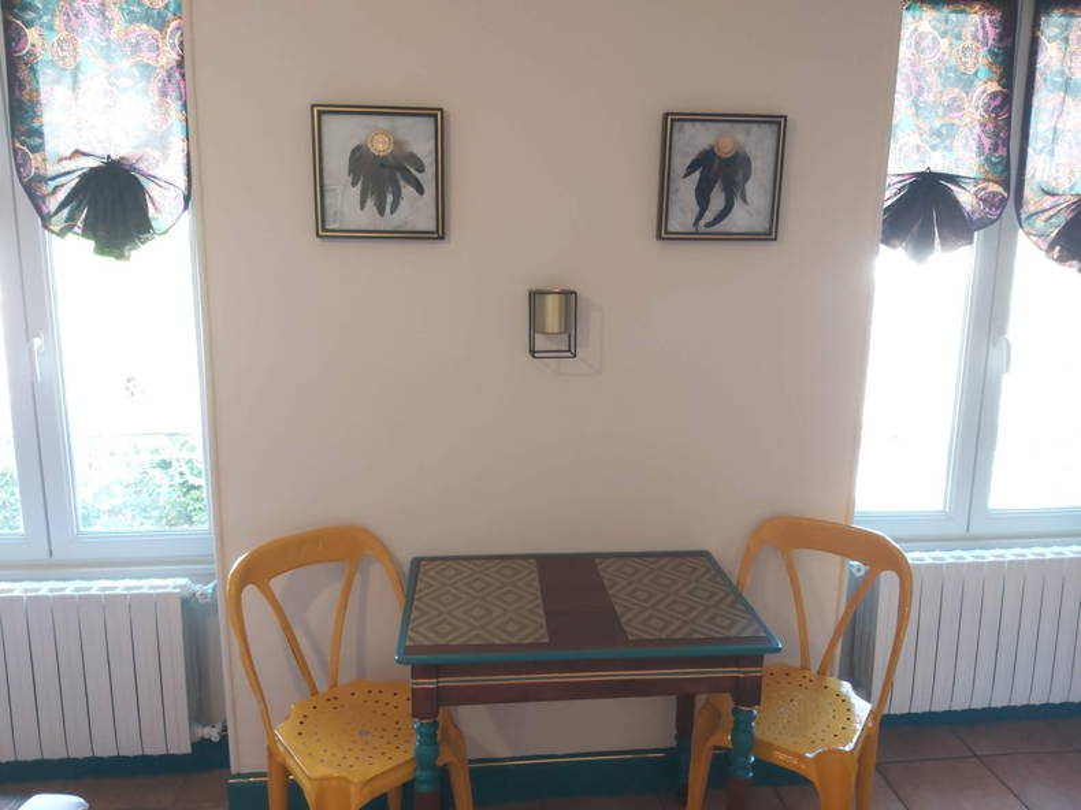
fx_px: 812
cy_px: 405
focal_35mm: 26
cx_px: 540
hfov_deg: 67.3
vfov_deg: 53.0
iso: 200
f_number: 1.7
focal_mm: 3.92
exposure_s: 1/60
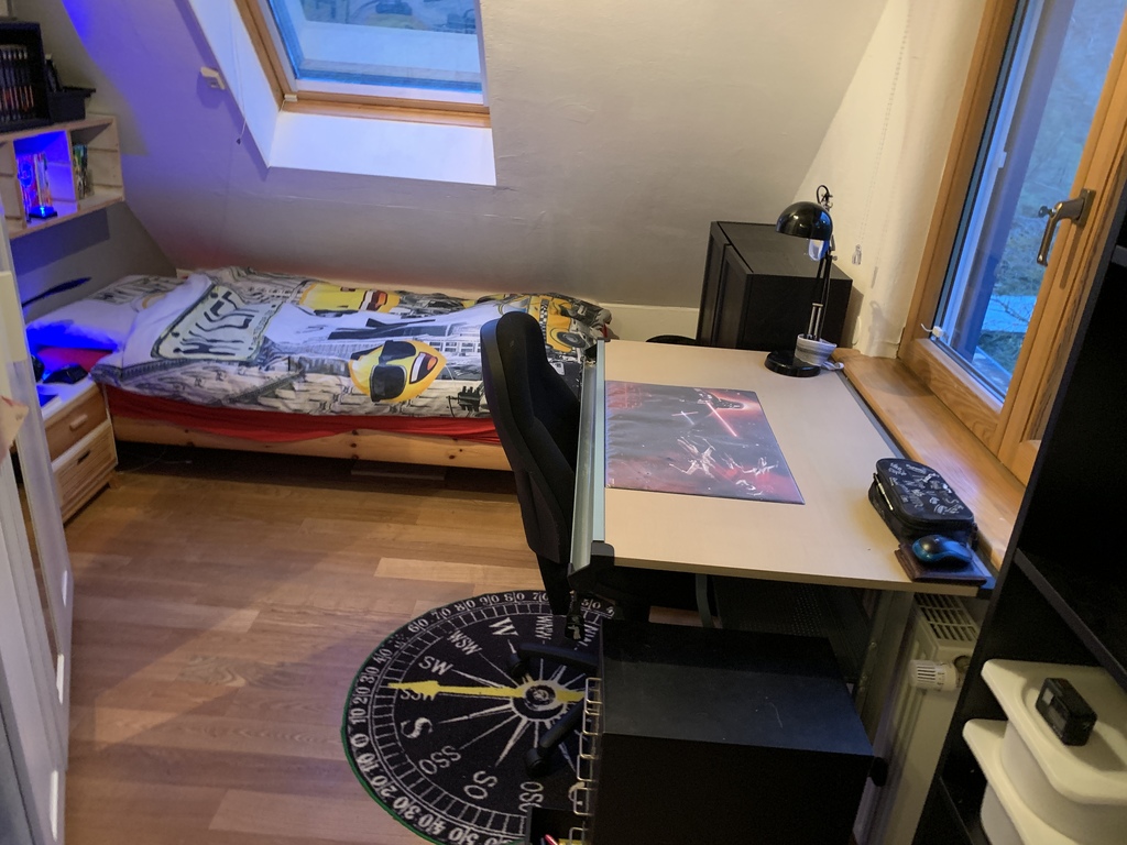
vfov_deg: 53.1
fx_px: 846
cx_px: 564
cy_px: 422
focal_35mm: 26
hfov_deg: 67.3
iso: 500
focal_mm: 4.25
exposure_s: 1/25
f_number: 1.8
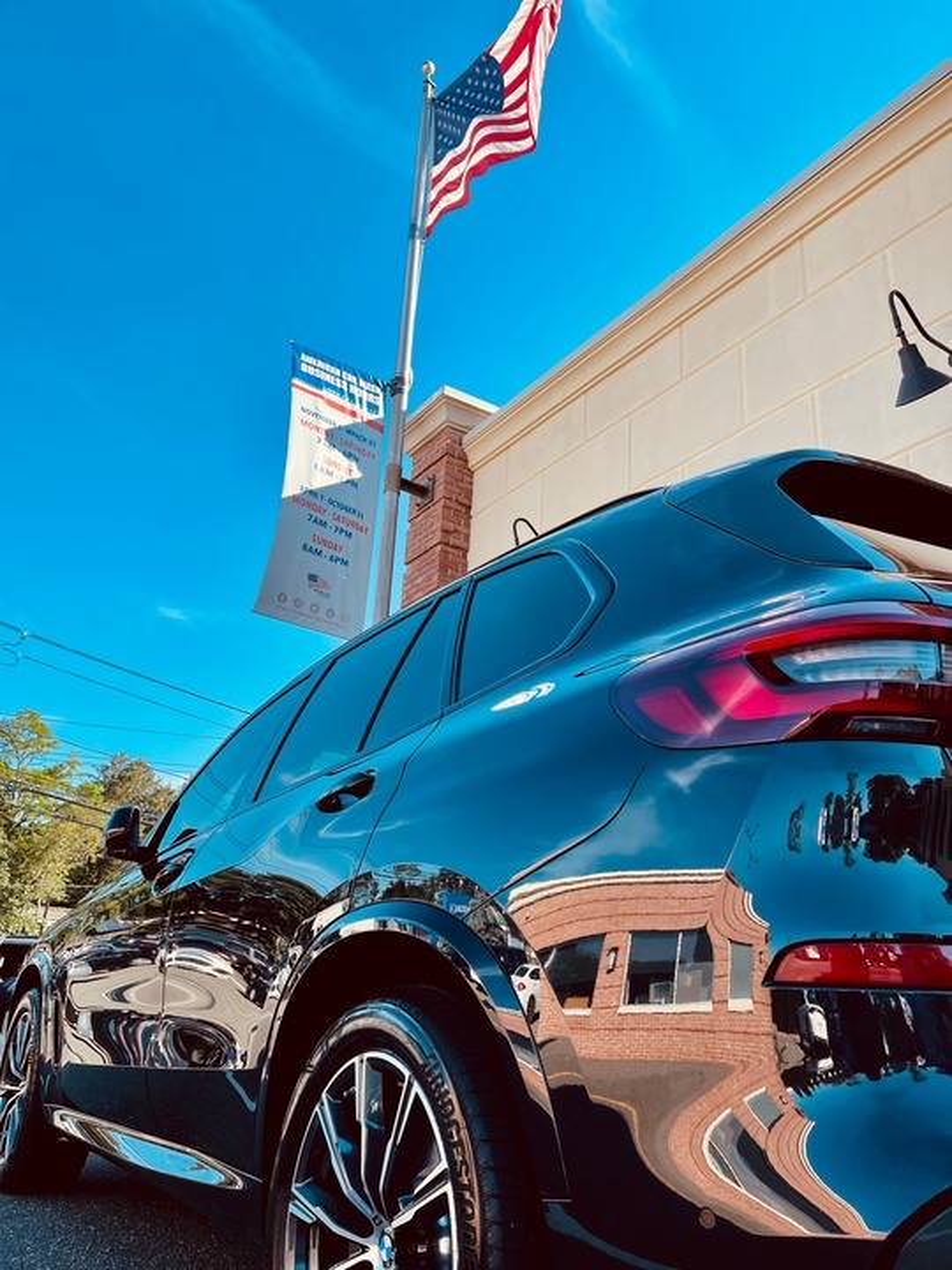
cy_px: 635
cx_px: 476
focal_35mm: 26
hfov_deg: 53.1
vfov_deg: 67.3
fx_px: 953
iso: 32
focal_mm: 5.1
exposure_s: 1/1309
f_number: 1.6
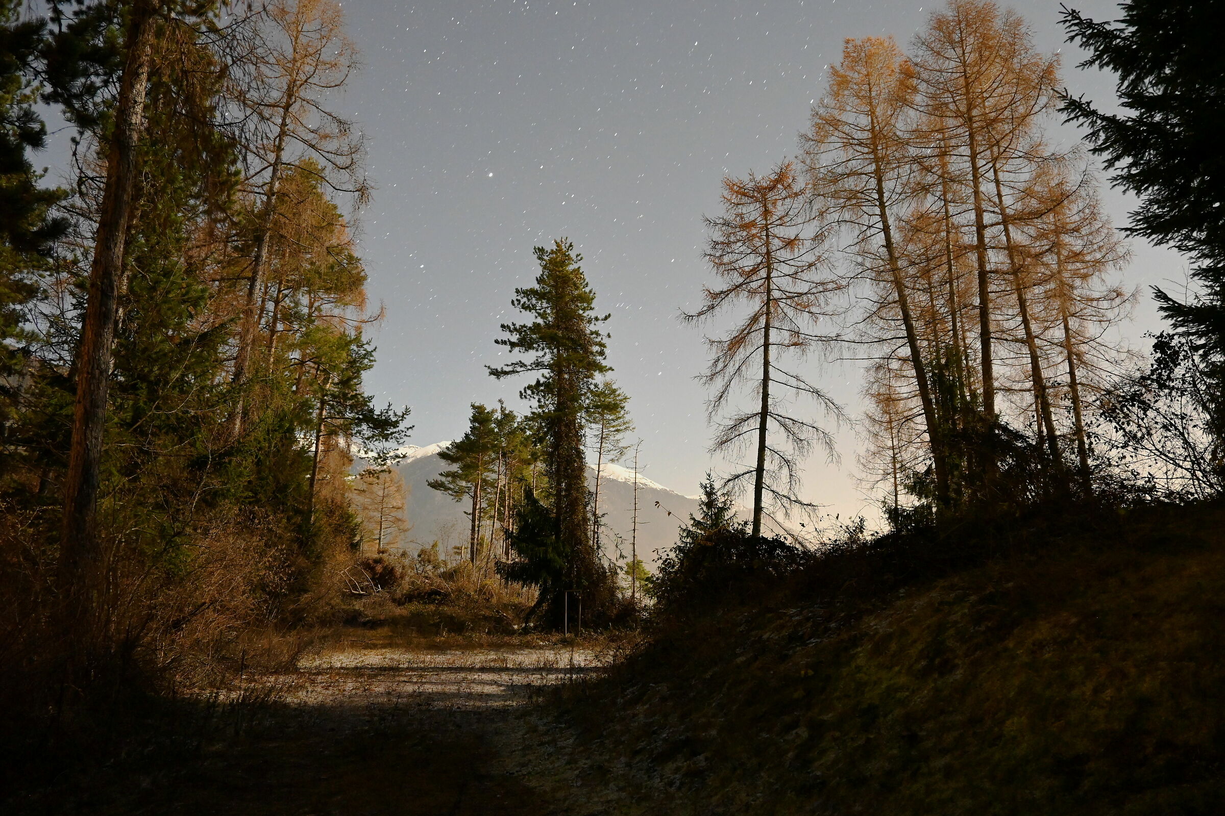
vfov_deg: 53.1
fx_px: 817
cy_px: 408
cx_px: 612
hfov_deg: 73.7
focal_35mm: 24
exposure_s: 47.8
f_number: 4.5
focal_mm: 16
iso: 3200
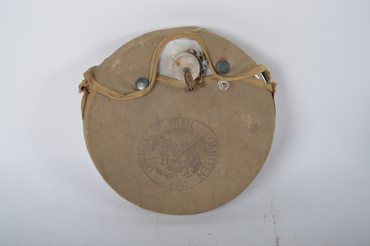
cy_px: 123
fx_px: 647
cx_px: 185
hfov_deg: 31.9
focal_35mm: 63
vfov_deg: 21.5
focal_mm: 42
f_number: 5.6
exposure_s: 1/160
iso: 100
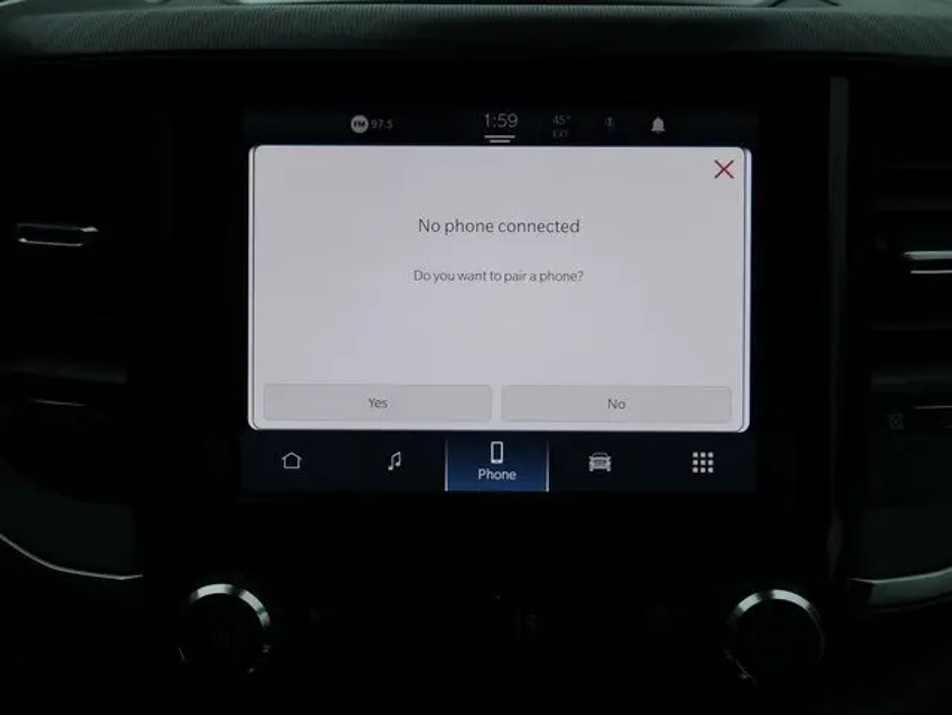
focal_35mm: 48
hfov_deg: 39.6
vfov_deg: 30.3
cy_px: 358
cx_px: 476
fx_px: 1321
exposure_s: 1/160
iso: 200
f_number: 5.2
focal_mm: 24
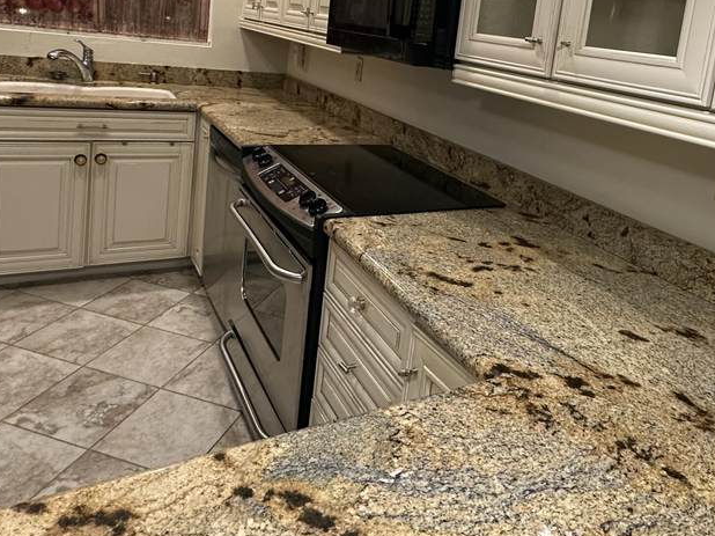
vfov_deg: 46.0
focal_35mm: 29
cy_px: 117
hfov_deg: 61.2
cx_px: 428
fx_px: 599
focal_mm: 2.22
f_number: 2.2
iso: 250
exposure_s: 1/60
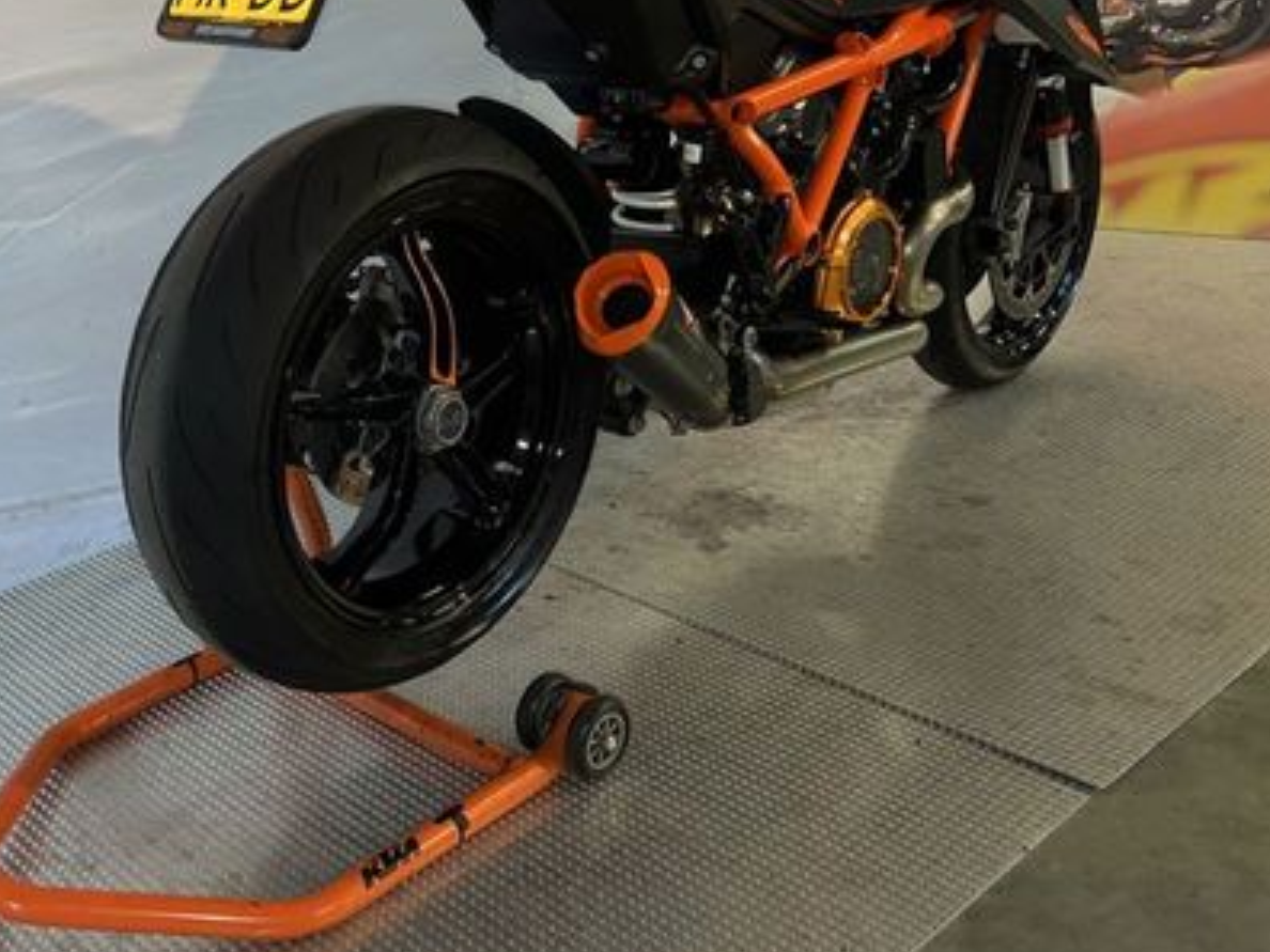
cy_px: 282
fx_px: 1541
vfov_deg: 33.9
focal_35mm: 42
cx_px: 321
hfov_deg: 43.4
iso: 40
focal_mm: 5.7
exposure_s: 1/25
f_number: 1.5
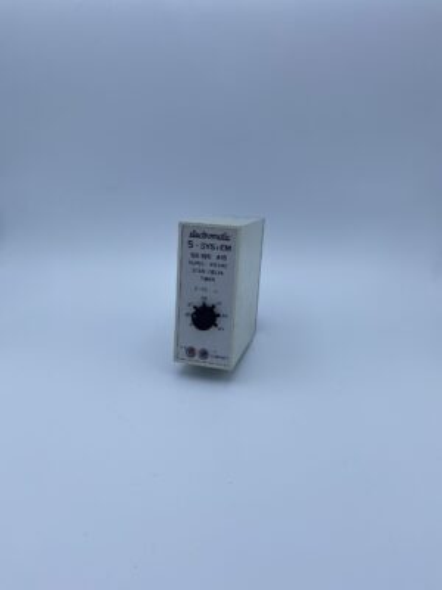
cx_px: 221
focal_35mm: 26
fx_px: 443
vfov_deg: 67.3
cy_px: 295
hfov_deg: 53.1
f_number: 1.8
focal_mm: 4.25
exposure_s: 1/1927
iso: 32
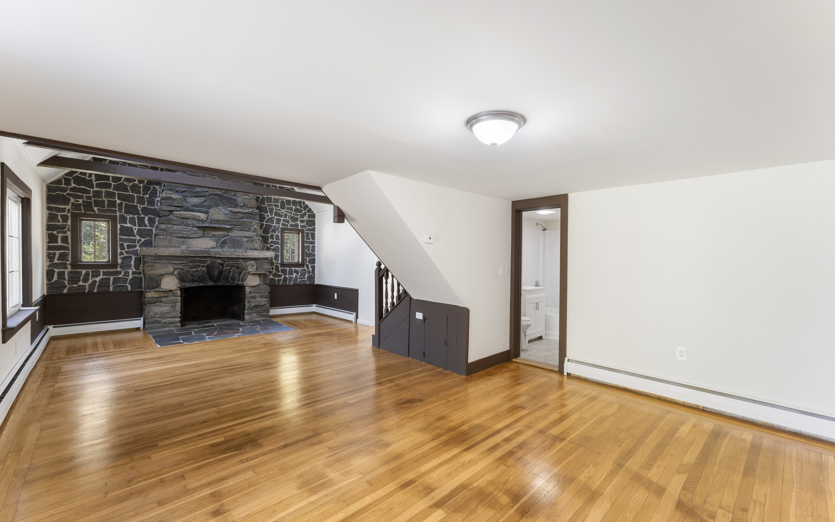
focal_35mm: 15
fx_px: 341
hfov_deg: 101.4
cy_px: 266
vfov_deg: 74.8
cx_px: 430
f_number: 8
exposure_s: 1/2.5
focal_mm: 14
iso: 800
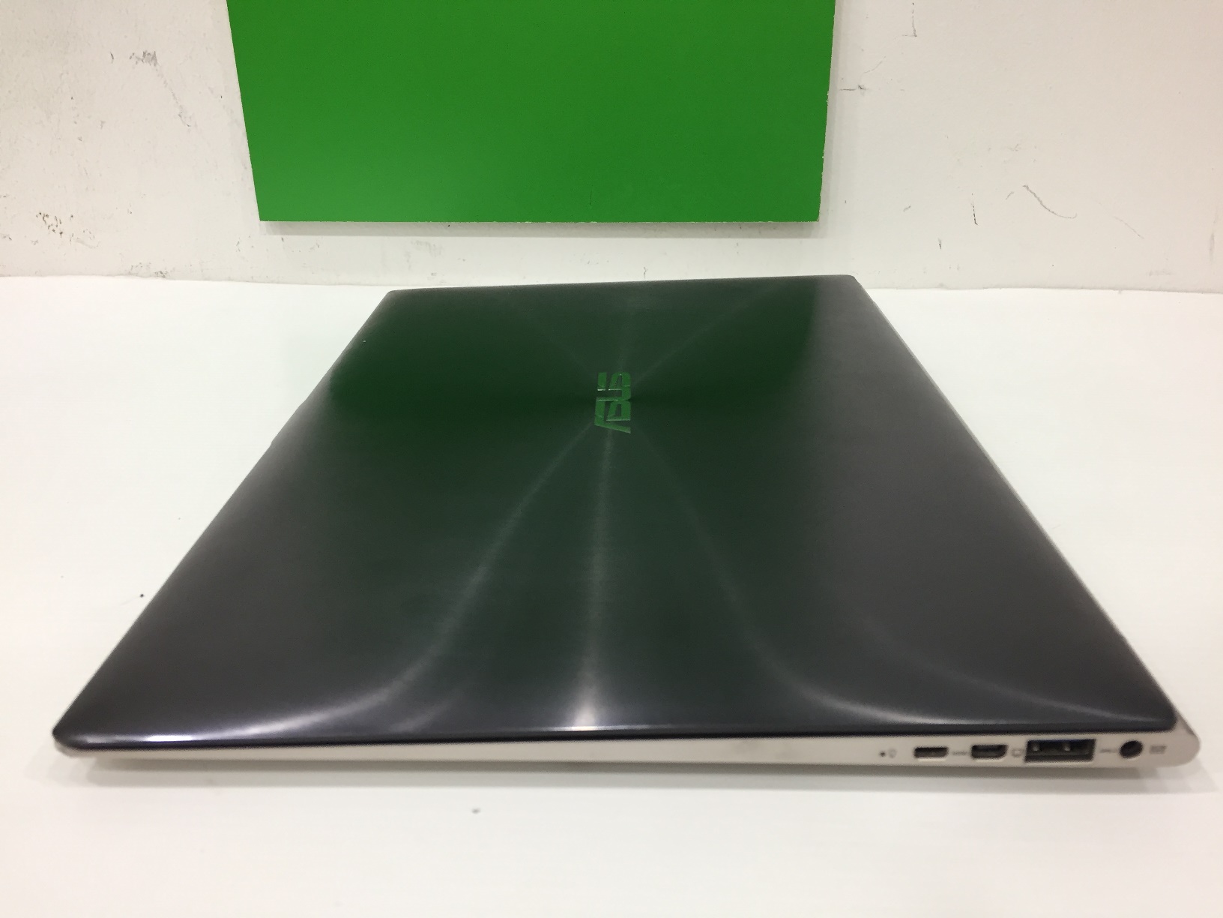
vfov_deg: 48.2
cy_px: 459
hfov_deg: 61.7
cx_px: 612
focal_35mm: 29
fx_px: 1025
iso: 100
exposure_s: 1/33
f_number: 2.2
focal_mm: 4.15
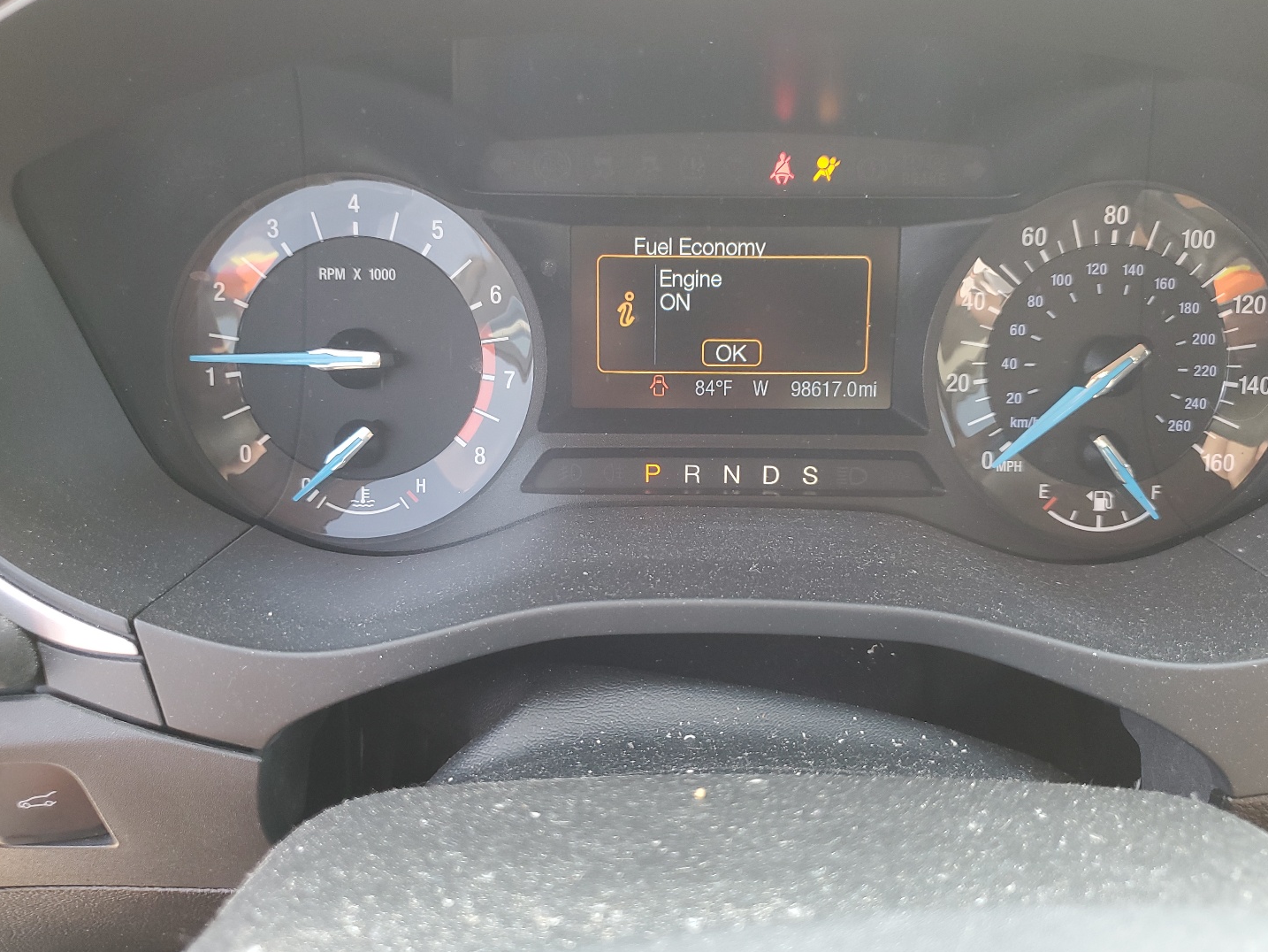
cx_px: 663
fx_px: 1062
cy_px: 489
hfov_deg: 61.6
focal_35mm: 29
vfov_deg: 48.2
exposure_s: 1/60.2
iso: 61
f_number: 1.5
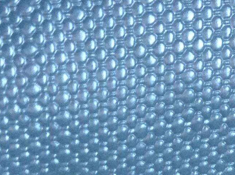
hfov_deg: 14.2
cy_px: 313
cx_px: 117
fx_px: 942
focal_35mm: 139
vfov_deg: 10.1
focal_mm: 4.28
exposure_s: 1/15
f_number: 2.4
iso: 200
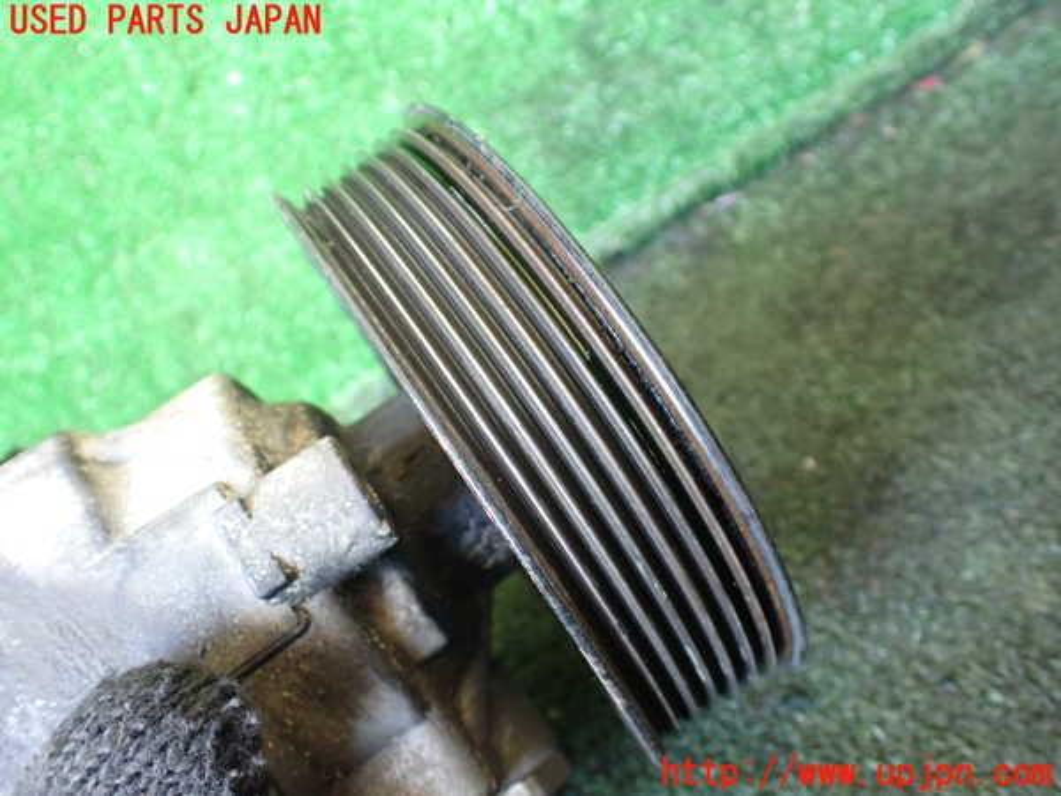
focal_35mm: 30
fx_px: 920
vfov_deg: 46.8
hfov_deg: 60.0
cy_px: 398
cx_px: 530
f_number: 2.3
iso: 800
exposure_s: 1/30
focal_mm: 5.4
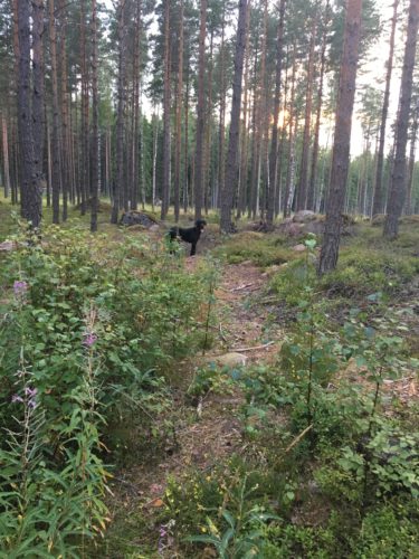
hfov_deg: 48.2
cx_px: 210
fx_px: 468
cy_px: 280
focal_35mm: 29
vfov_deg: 61.7
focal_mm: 4.15
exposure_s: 1/33
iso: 50
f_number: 2.2
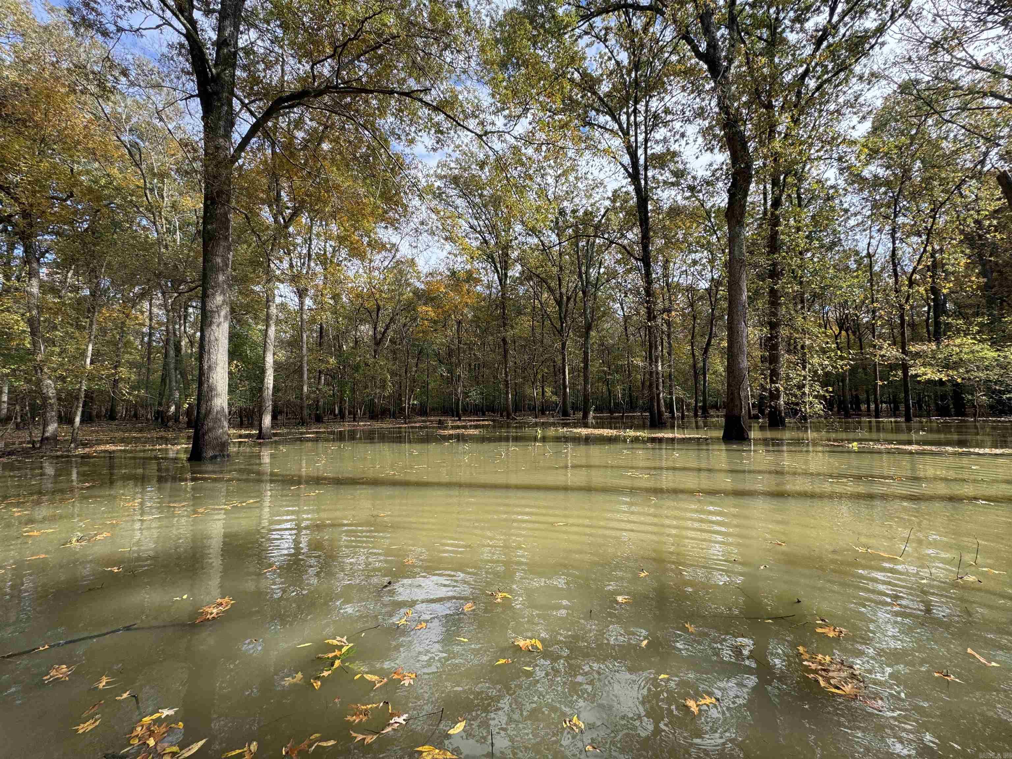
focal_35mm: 14
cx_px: 506
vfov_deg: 85.7
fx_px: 409
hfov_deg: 102.1
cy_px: 380
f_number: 2.2
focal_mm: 2.22
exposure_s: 1/343
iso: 40
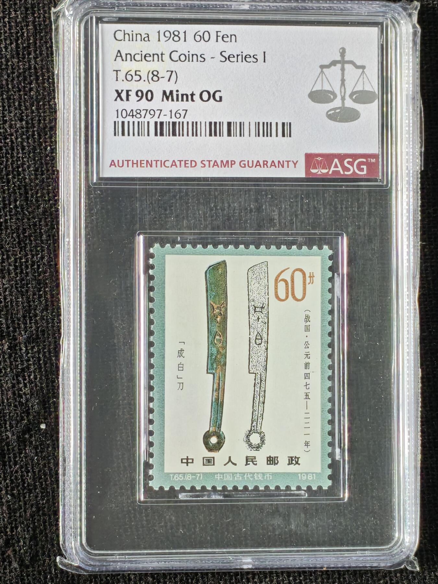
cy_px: 292
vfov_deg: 17.4
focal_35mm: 113
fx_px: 1906
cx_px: 219
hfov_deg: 13.1
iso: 50
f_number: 1.5
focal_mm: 4.94
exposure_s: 1/100
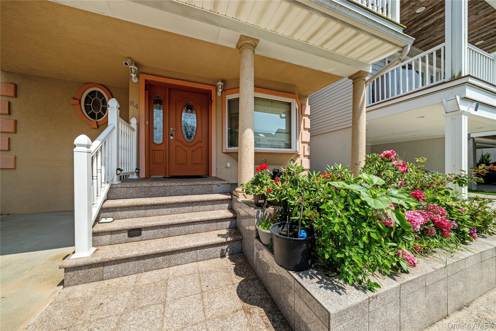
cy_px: 166
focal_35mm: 12
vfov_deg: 90.0
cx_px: 248
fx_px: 165
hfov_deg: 112.6
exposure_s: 1/50
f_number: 9
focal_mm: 12
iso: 100
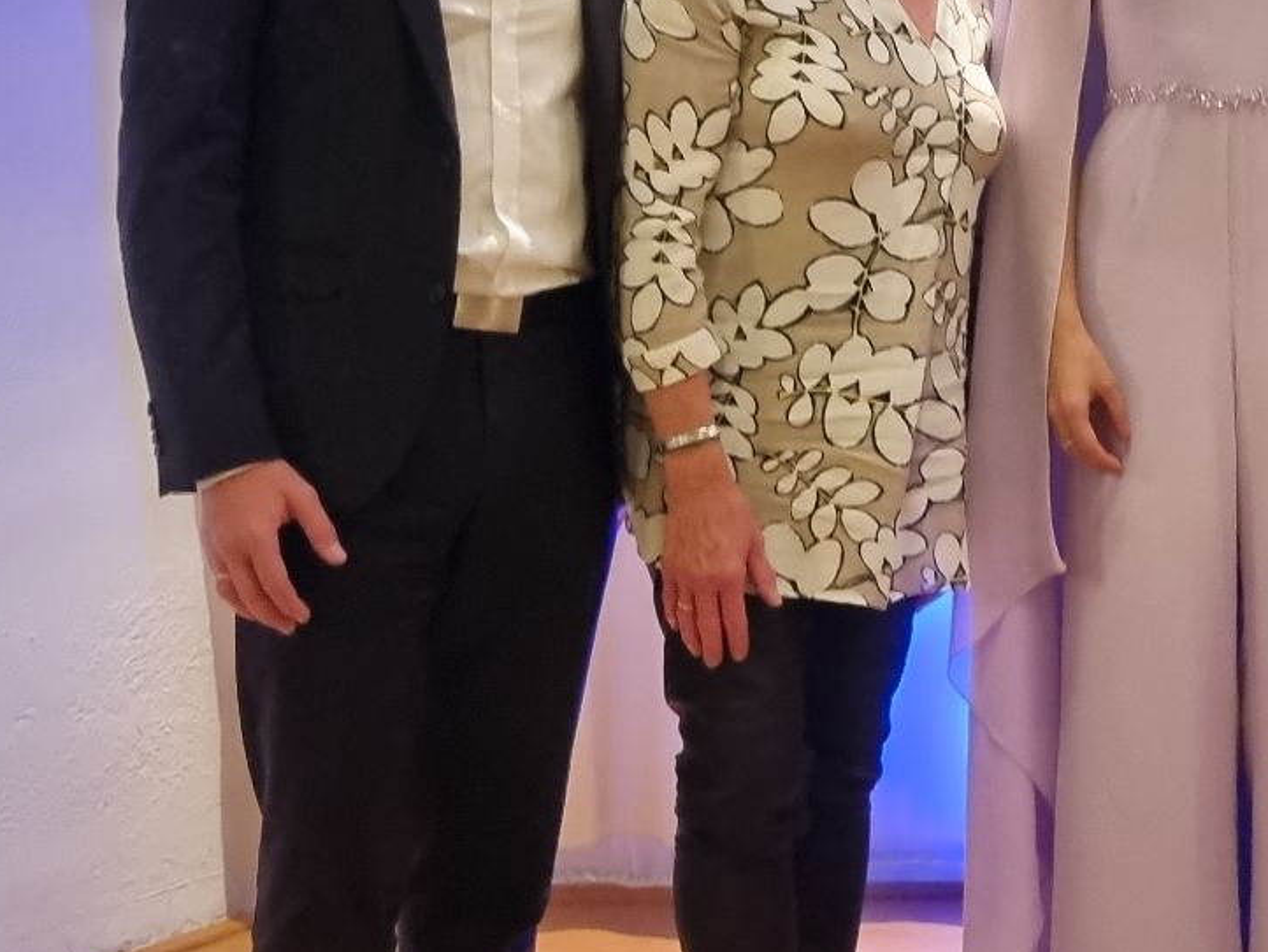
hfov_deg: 25.6
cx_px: 1284
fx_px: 2638
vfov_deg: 20.4
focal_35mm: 72
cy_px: 325
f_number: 1.8
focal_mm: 5.4
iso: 640
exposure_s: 1/50
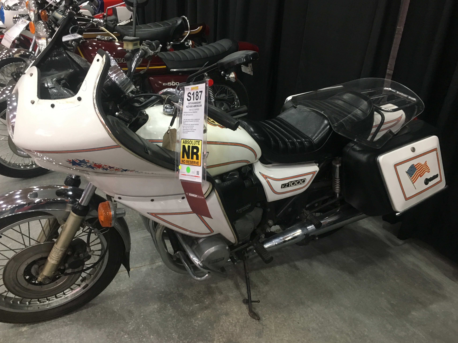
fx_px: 397
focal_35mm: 30
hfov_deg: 60.0
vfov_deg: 46.8
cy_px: 170
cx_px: 221
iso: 160
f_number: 2.2
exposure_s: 1/30
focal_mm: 4.15
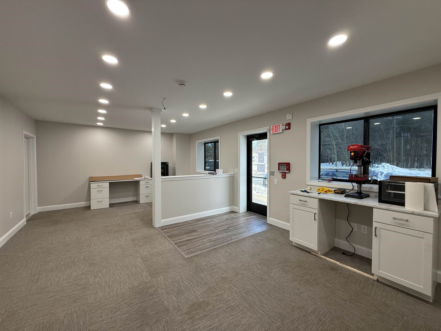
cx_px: 220
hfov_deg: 102.1
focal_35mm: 14
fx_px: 178
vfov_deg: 85.7
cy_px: 166
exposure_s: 1/120
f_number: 2.2
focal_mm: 2.22
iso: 125
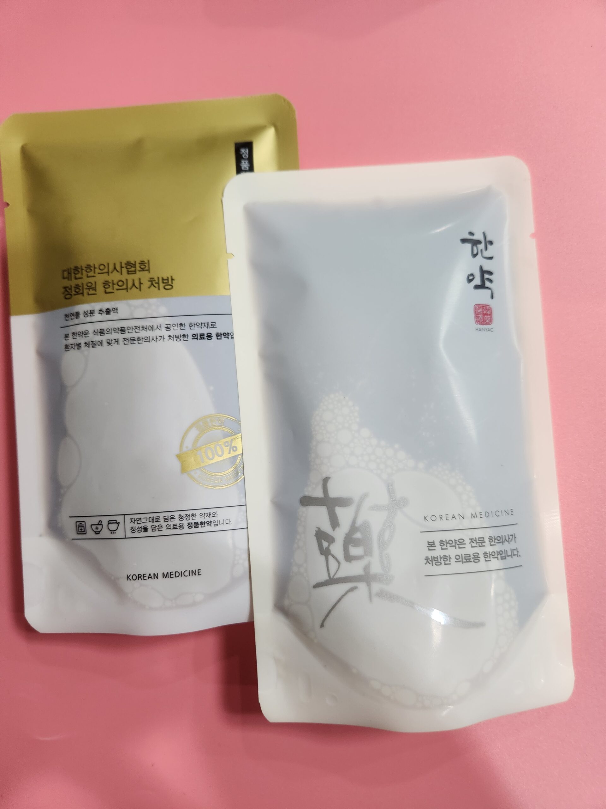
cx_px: 303
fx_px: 537
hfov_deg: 58.9
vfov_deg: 73.9
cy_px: 404
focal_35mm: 23
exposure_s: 1/120
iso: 250
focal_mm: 5.4
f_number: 1.8
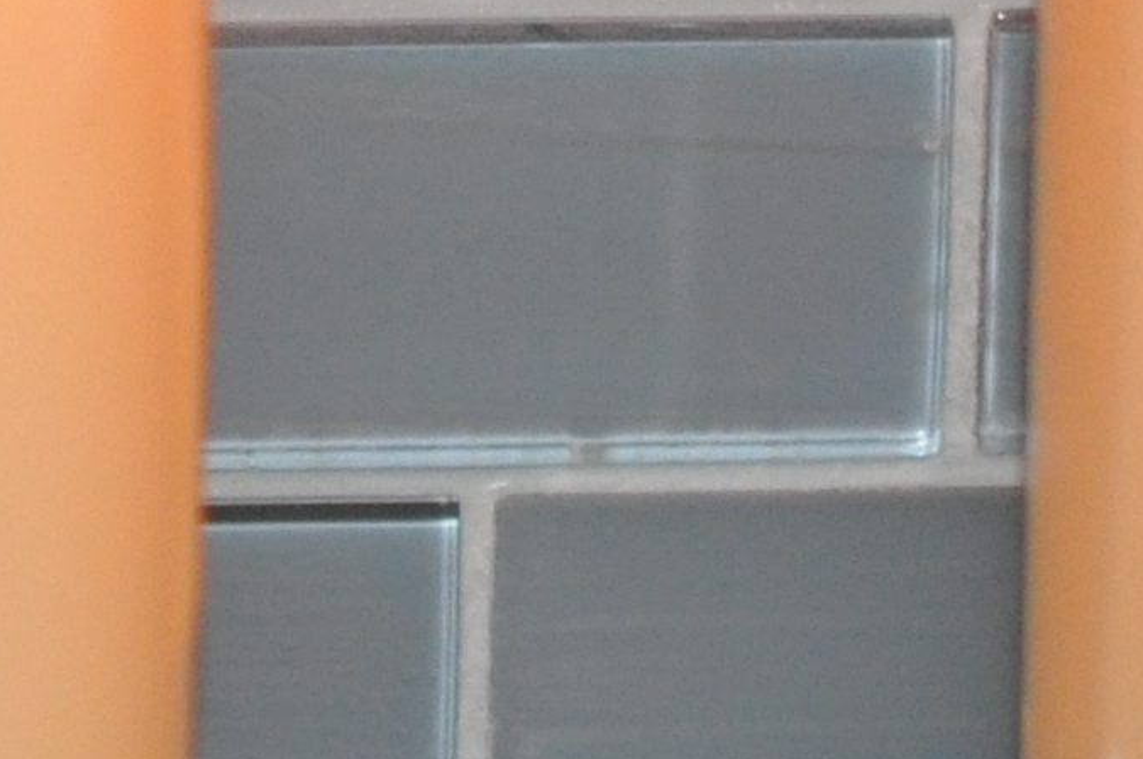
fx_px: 18135
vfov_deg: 2.4
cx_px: -466
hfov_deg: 3.6
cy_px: 7
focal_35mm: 572
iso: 800
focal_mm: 60
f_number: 2.8
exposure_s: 1/60
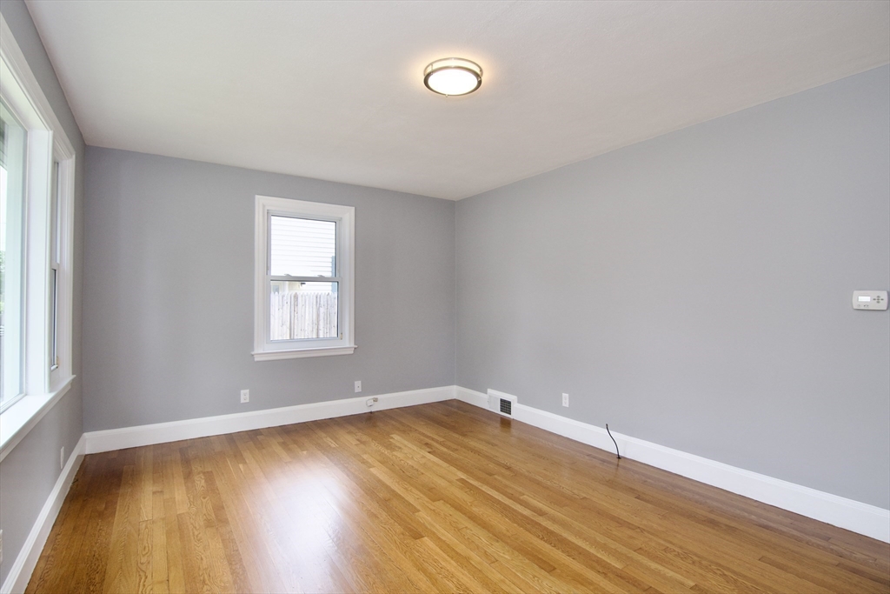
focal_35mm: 16
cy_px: 297
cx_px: 445
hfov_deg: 95.0
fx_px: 408
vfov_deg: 72.1
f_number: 5.6
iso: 320
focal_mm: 11
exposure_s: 1/125
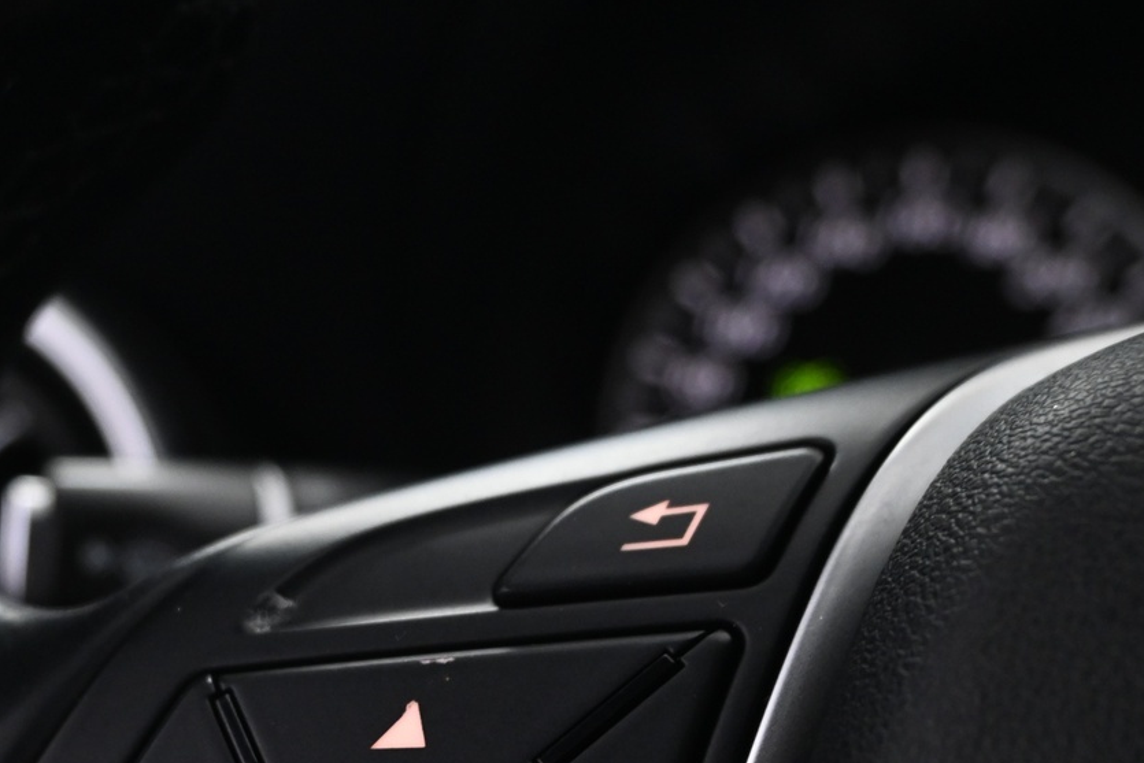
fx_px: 2034
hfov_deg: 31.2
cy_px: 723
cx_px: 403
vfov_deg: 20.7
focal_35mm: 64
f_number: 4
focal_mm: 22
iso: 1600
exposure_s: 1/13
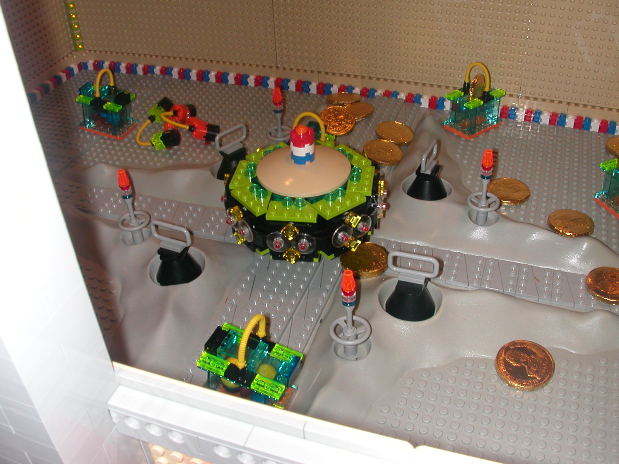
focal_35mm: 37
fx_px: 662
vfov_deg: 38.7
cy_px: 232
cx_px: 310
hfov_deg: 50.1
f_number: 4.5
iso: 100
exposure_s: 1/59.9
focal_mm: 5.6
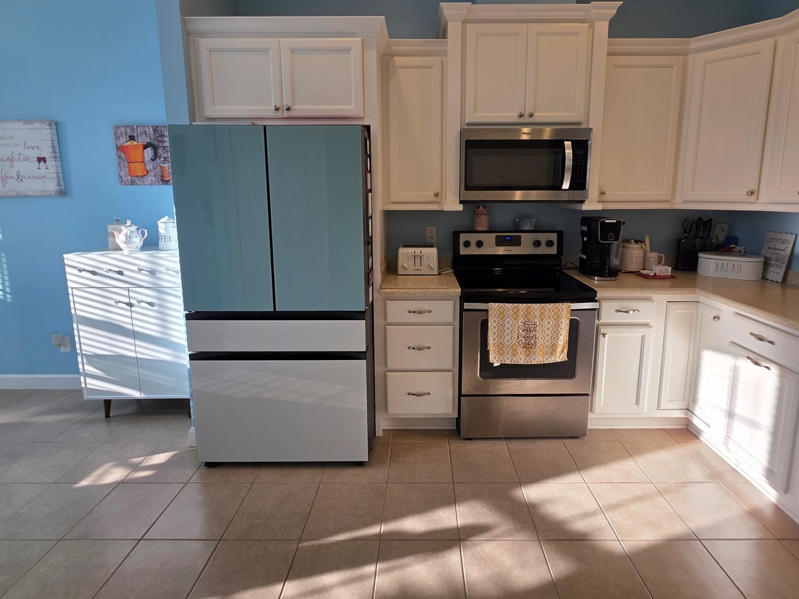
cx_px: 424
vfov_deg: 77.4
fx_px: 369
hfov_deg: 94.4
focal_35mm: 16
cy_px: 247
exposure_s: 1/120
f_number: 1.9
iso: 25
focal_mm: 2.2
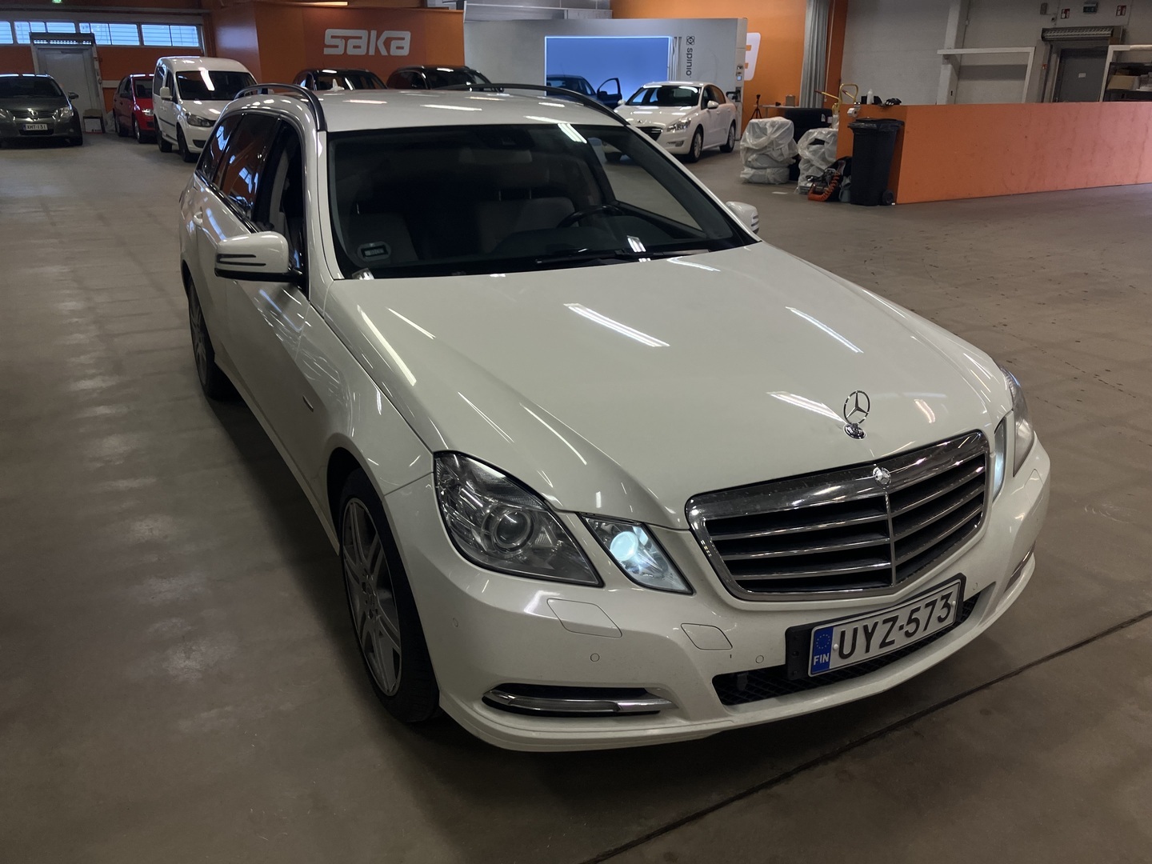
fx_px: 932
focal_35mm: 28
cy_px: 432
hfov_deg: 63.4
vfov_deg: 49.7
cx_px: 576
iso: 50
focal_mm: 3.99
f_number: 1.8
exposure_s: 1/100
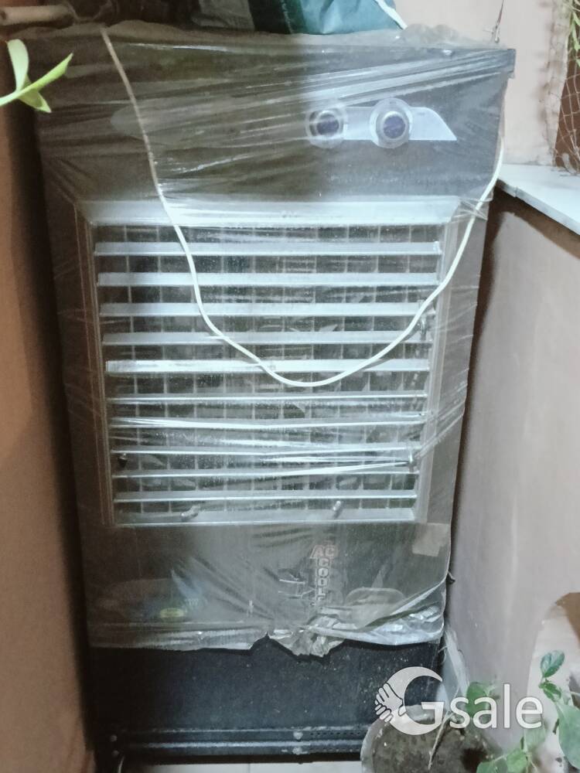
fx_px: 782
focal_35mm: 35
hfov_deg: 40.7
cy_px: 386
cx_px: 290
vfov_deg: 52.6
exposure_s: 1/12.5
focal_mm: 3.98
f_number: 1.8
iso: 4000
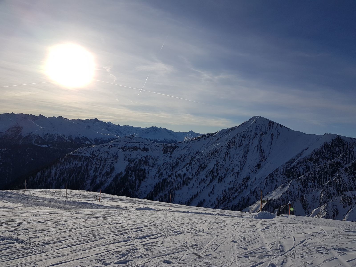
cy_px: 134
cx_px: 178
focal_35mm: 26
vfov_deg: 53.1
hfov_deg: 67.3
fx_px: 267
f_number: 1.7
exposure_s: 1/10240
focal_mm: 4.2
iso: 50
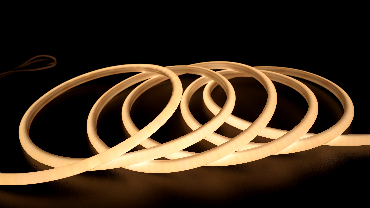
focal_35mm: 30
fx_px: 294
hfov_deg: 64.3
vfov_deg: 38.9
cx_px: 187
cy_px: 97
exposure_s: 1/160
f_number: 8
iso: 50
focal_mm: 28
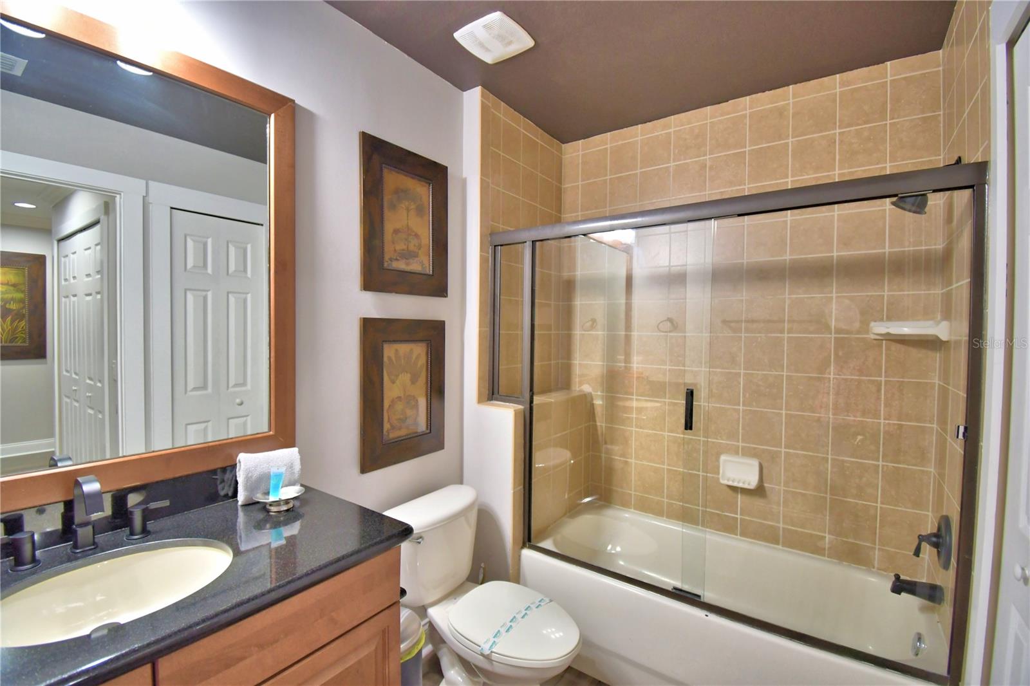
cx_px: 515
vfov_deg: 77.3
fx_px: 429
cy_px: 343
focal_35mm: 15
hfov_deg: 100.4
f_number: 4.5
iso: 800
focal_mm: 10
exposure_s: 1/30
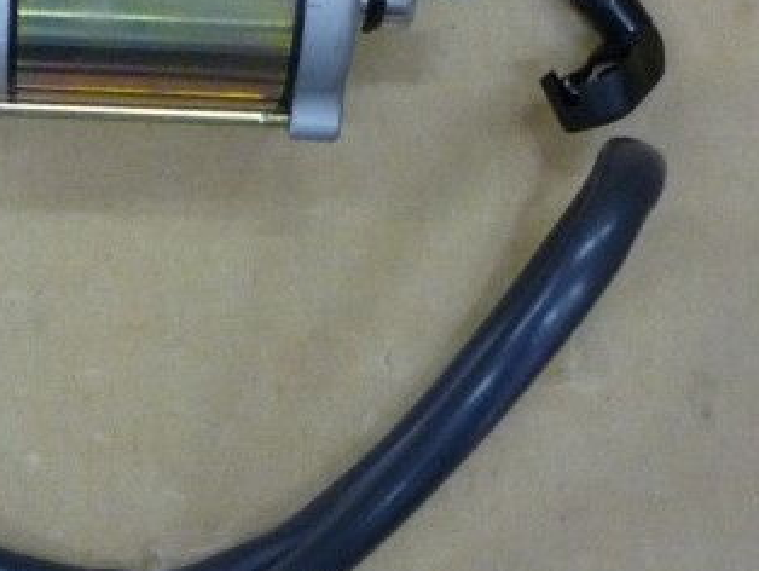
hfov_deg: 22.8
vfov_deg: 17.5
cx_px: 104
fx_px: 1843
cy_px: 133
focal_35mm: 84
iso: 400
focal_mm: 5.5
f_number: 2.8
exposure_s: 1/20
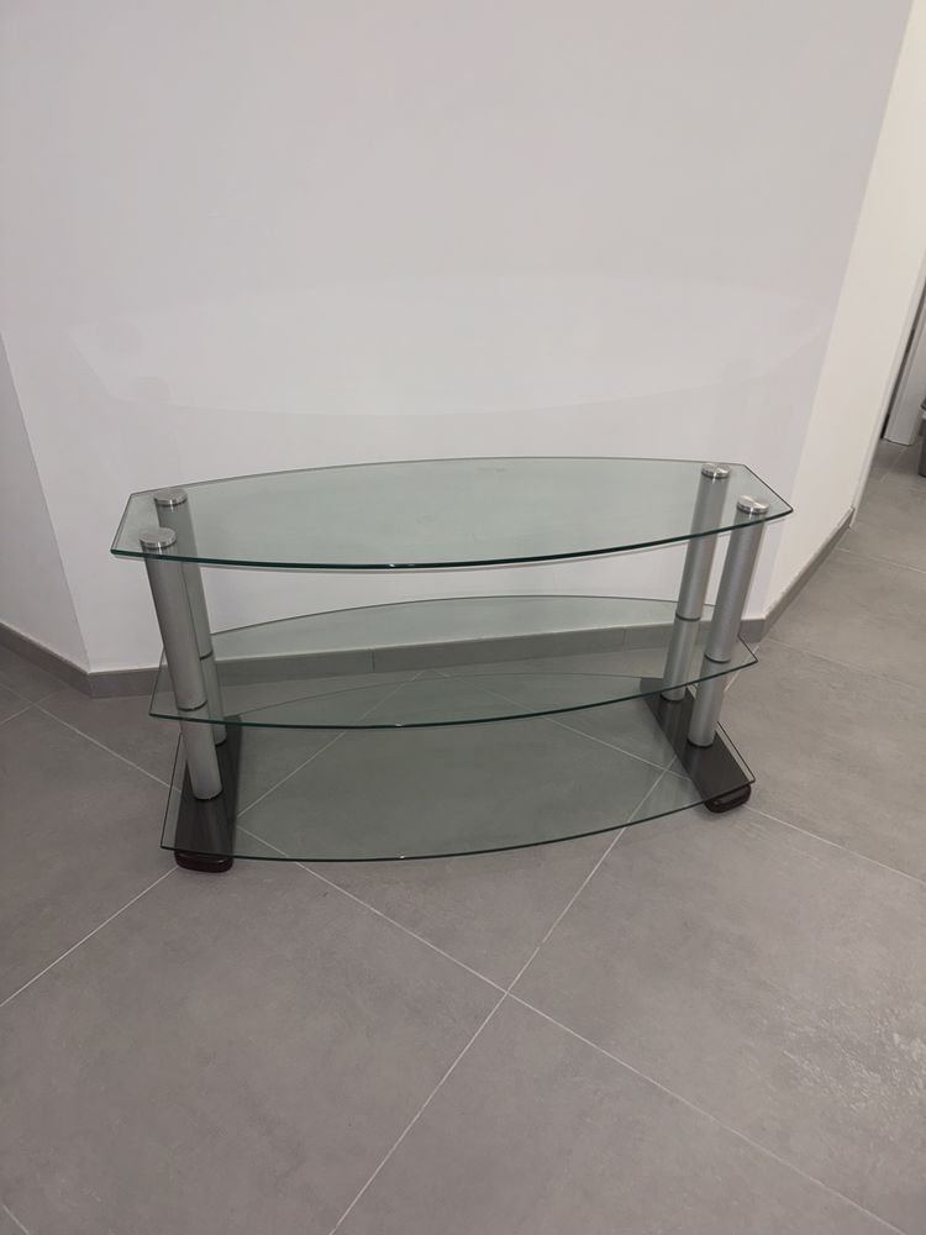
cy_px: 618
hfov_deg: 56.8
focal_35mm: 24
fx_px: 856
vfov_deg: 71.6
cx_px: 463
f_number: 1.78
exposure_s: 1/28
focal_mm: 6.76
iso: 64
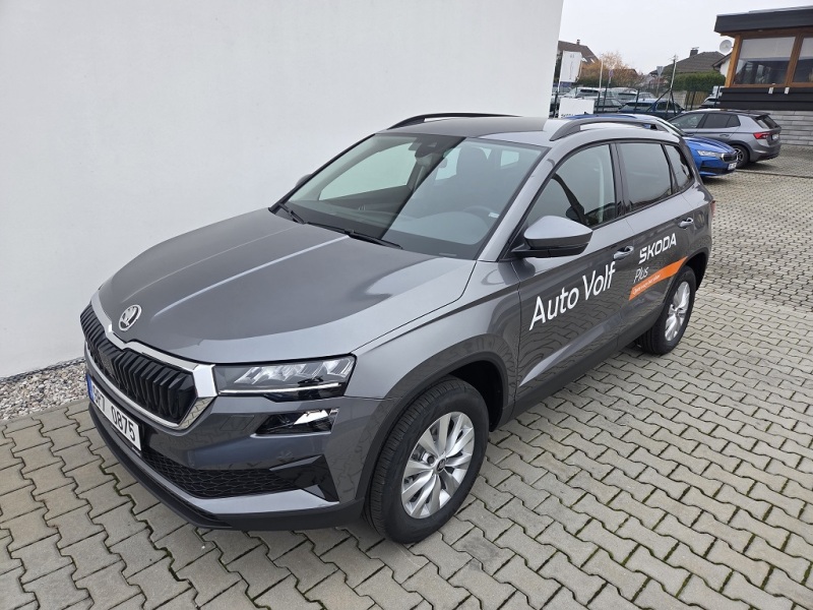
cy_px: 305
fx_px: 540
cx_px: 406
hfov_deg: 73.9
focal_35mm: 23
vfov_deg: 58.9
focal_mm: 5.4
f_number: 1.8
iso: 80
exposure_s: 1/767
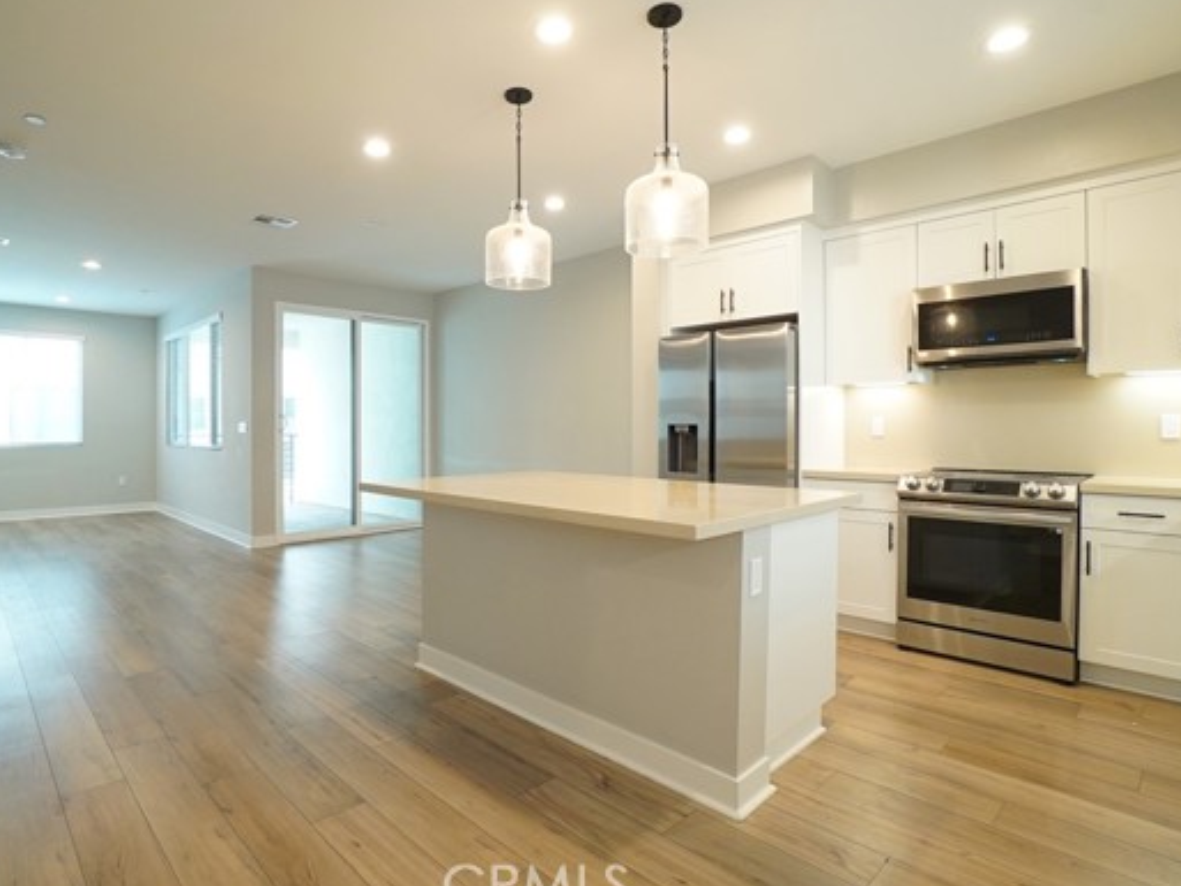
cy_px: 427
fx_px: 614
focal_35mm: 18
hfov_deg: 87.7
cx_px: 562
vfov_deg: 71.6
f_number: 8
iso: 2000
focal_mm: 10
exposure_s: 1/50
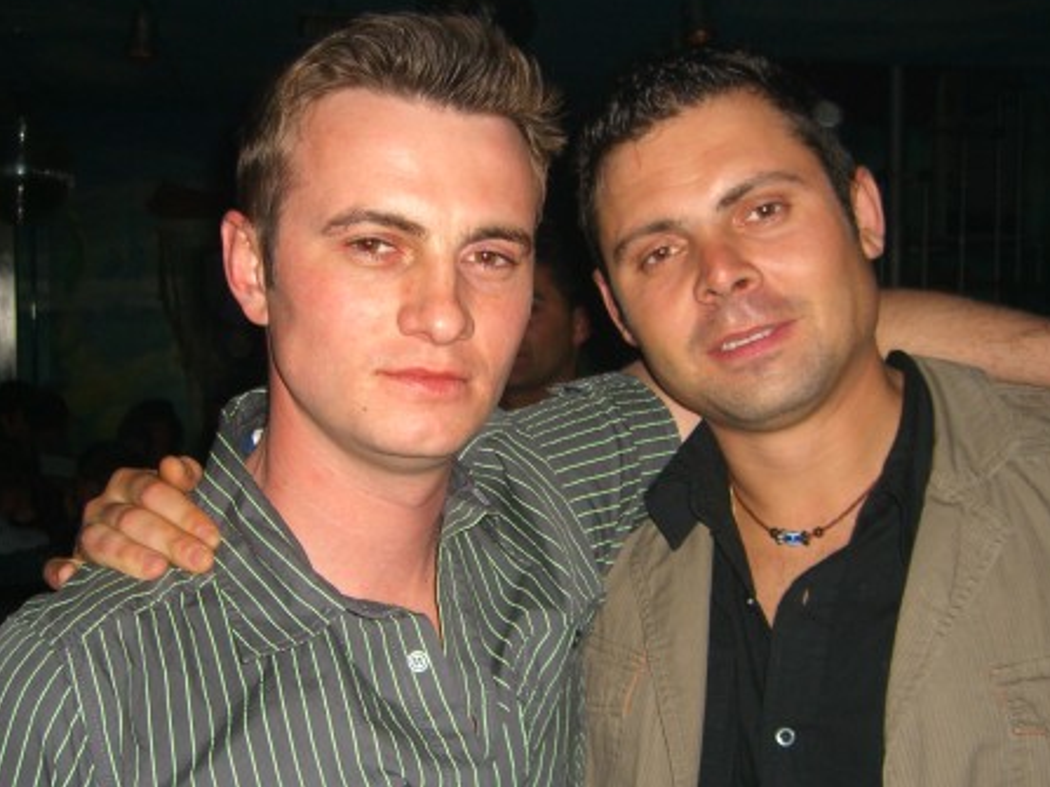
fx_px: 1547
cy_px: 453
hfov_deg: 37.5
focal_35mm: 51
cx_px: 510
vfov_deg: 28.5
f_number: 2.8
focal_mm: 7.9
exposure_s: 1/60
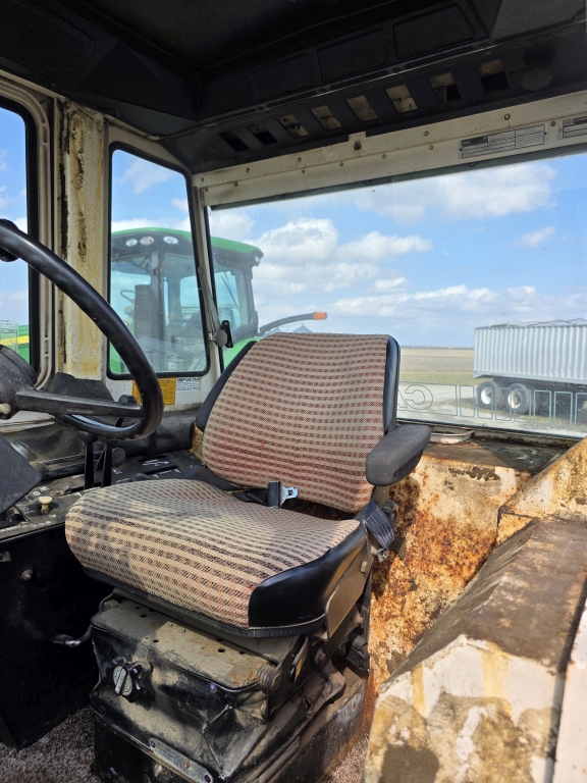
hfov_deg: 58.9
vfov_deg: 73.9
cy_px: 392
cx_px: 294
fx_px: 520
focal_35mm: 23
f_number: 1.7
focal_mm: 6.3
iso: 80
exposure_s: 1/2937
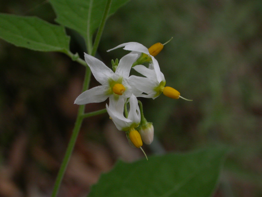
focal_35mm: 80
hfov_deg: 24.4
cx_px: 131
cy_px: 98
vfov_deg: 18.4
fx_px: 606
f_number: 4
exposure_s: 1/242
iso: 100
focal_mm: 16.6
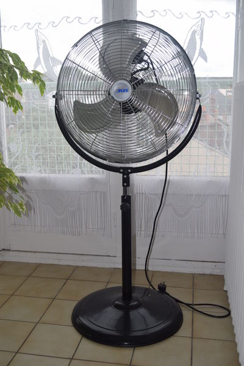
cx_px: 122
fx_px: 396
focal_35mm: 39
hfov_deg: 34.2
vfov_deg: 49.6
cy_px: 183
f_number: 5.6
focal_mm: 26
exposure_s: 1/125
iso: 160
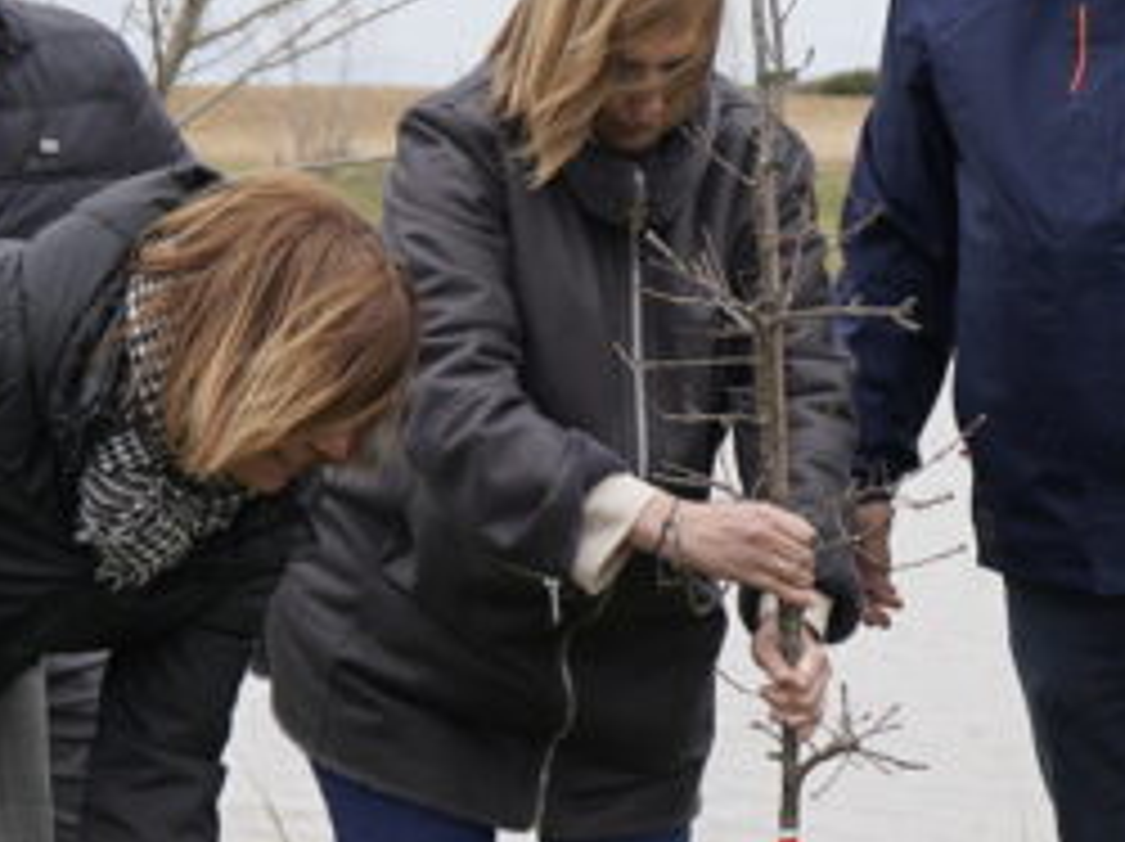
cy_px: 714
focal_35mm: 133
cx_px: 846
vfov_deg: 11.1
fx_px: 4318
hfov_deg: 14.8
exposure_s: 1/320
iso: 100
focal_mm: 46
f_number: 5
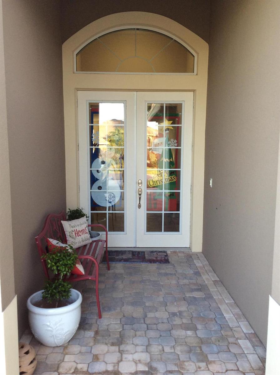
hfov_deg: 44.0
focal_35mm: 32
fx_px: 346
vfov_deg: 56.9
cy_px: 188
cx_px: 140
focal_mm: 3.3
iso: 32
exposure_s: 1/60
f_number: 2.4
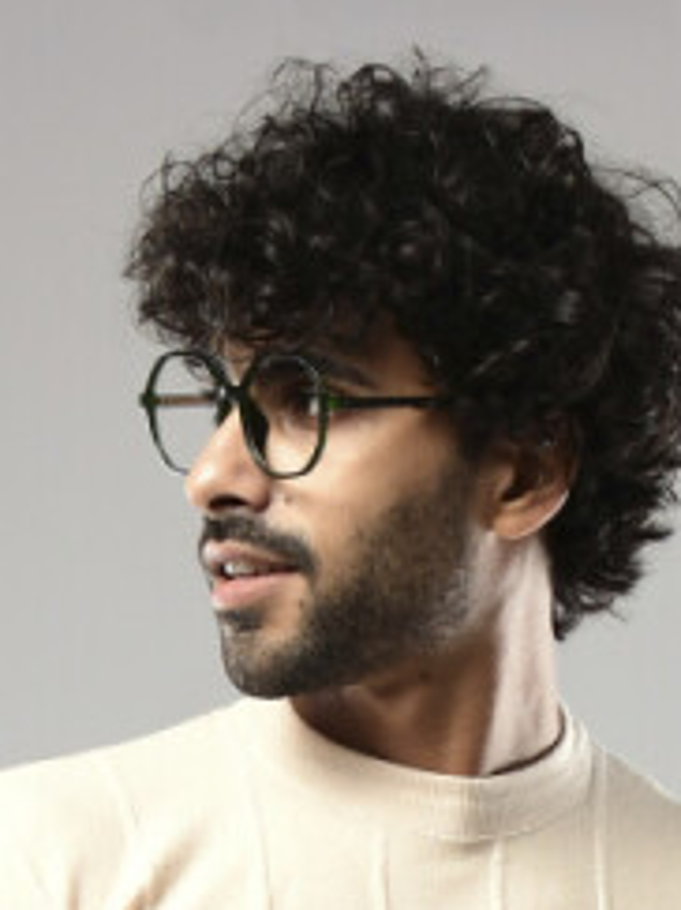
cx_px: 479
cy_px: 2063
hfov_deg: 9.7
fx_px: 3991
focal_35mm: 152
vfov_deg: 11.2
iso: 400
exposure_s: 1/125
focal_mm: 32
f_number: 5
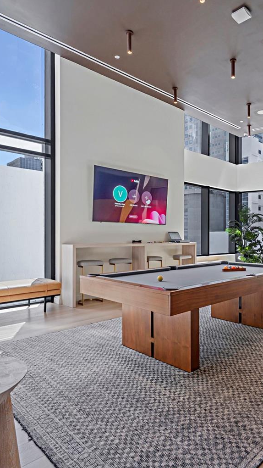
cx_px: 200
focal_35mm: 23
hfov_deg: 47.5
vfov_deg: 78.7
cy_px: 236
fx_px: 285
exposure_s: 1/50
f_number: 8
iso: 250
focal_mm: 14
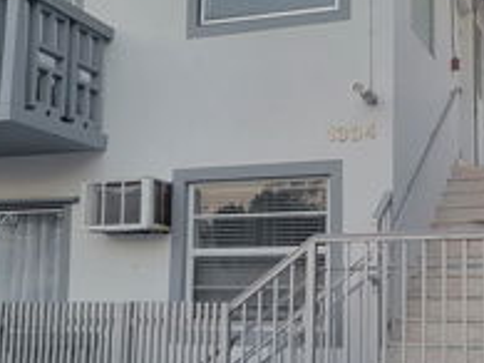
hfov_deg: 33.4
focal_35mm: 57
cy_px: 219
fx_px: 796
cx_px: 341
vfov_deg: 25.6
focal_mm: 5.4
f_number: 1.8
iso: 80
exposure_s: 1/120
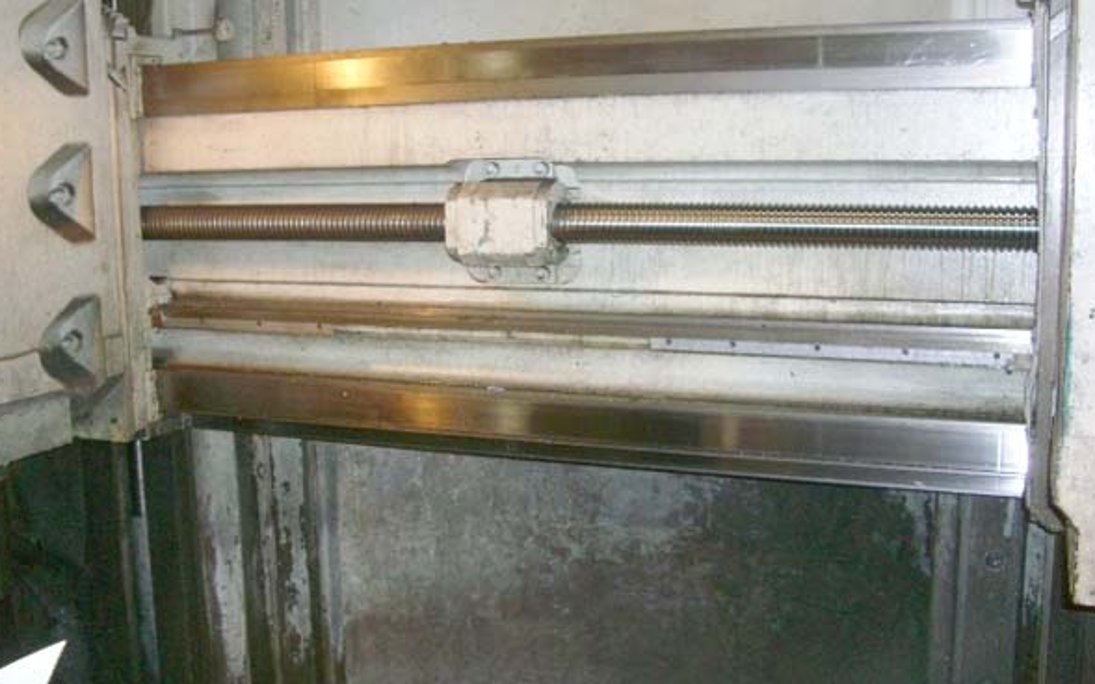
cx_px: 547
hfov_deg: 48.2
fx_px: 1223
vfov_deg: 31.2
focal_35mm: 41
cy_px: 329
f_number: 2.8
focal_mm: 7.9
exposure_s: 1/60
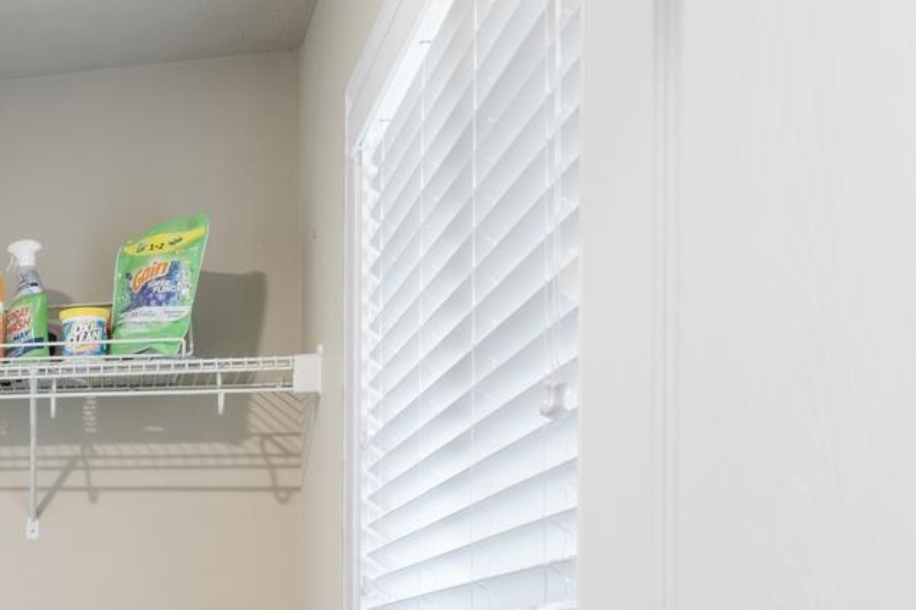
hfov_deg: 24.9
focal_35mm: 59
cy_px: 615
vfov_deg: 22.1
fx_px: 1501
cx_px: -500
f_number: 9
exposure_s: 1.3
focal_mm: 10
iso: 200
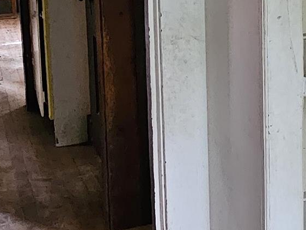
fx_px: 628
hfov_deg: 26.1
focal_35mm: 71
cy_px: 6
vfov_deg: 20.2
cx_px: 297
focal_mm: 2.2
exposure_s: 1/24
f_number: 2.2
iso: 1000
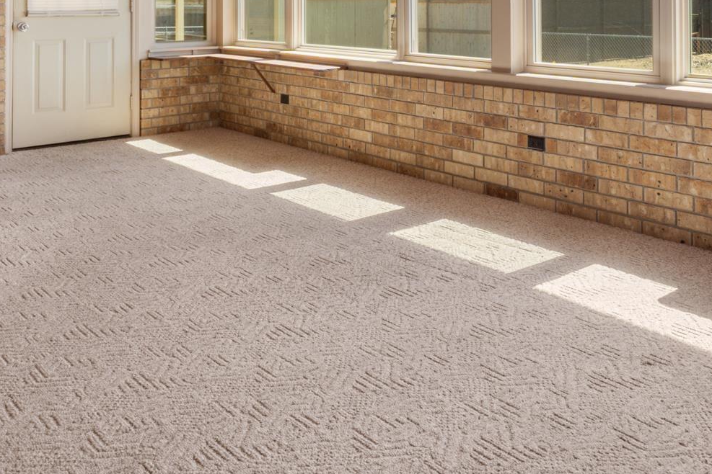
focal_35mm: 38
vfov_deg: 32.0
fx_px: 751
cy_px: -13
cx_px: 470
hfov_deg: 49.9
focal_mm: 10
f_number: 9
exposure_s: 1/25
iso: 200
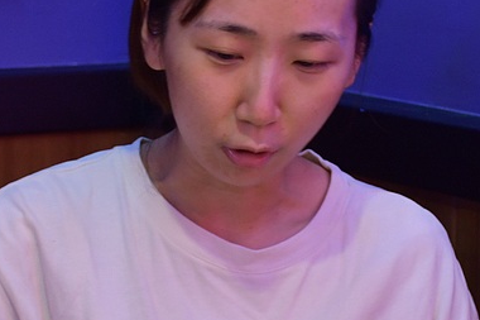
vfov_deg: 6.5
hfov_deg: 9.7
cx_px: 138
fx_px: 2825
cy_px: 251
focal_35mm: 212
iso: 1000
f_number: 4.5
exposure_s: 1/30
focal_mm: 42
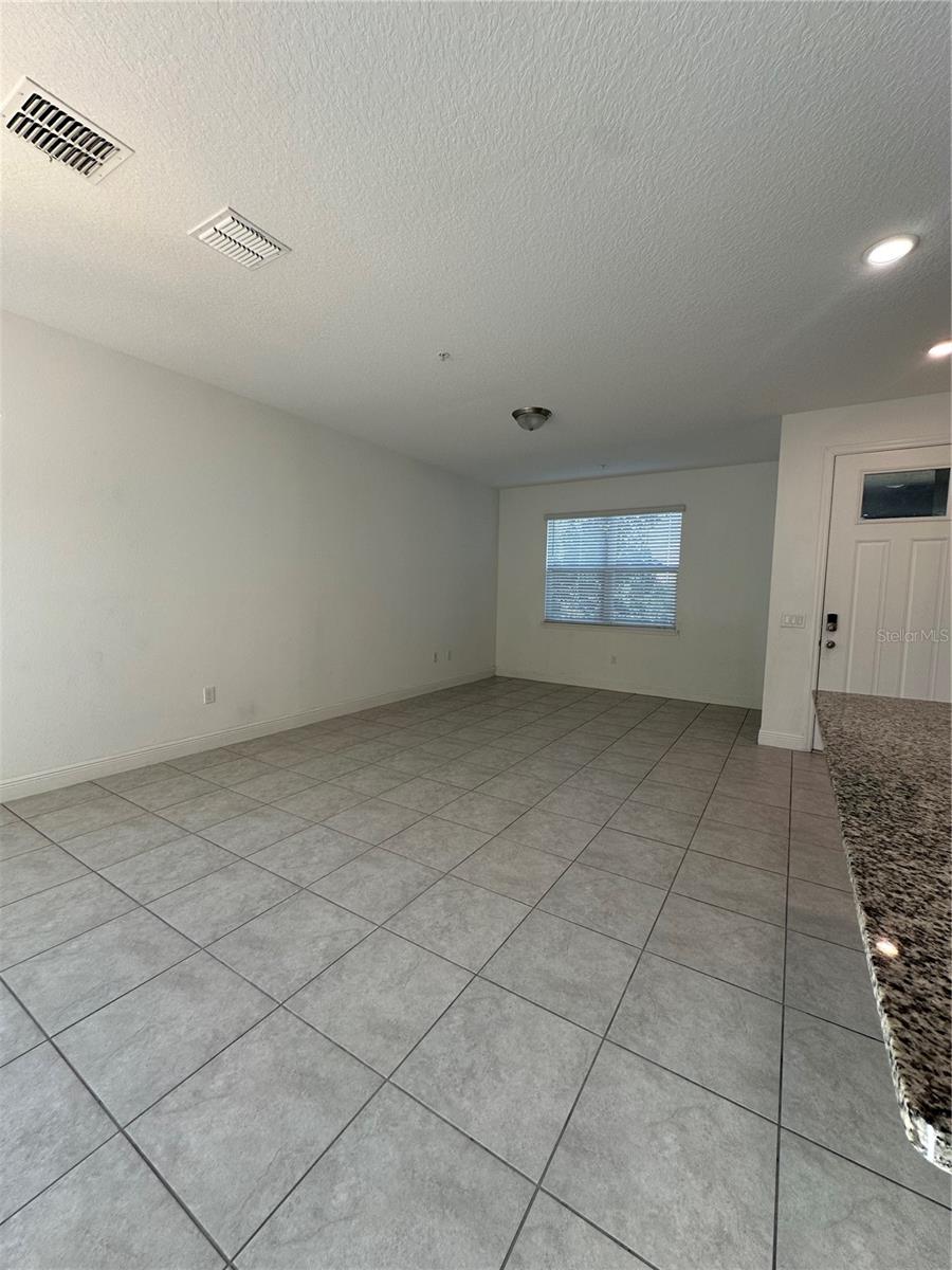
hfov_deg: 85.7
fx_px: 513
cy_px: 635
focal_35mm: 14
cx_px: 476
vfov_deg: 102.1
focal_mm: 2.22
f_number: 2.2
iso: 80
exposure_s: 1/120
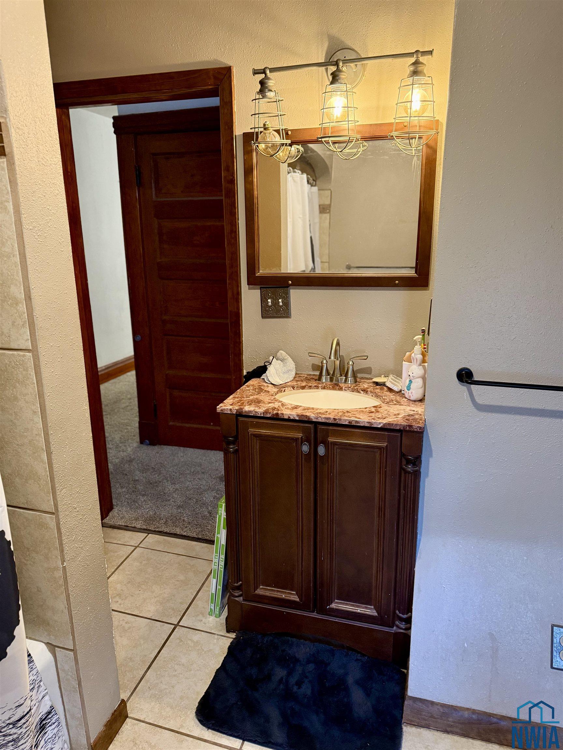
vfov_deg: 71.6
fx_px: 520
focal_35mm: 24
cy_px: 375
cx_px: 282
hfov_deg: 56.8
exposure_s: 1/60
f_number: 1.78
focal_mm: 6.76
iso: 400
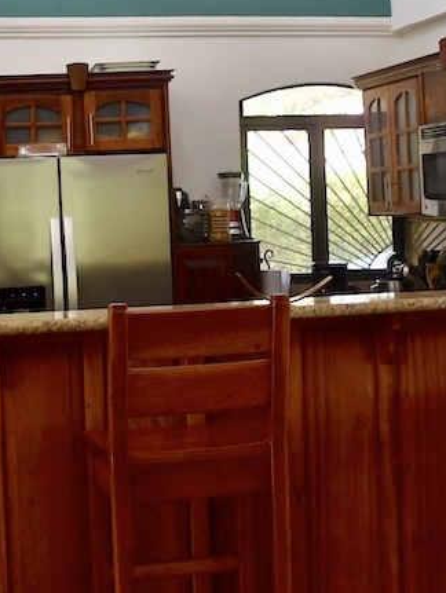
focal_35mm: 77
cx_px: 238
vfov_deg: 25.2
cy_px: 203
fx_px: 1321
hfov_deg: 19.2
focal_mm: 18
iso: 800
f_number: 3.5
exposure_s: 1/160
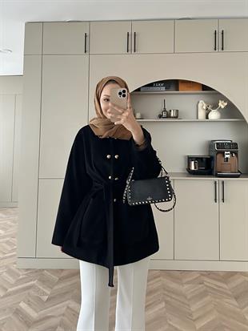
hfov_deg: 56.8
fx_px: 229
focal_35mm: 24
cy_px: 166
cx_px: 124
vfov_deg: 71.6
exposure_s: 1/47
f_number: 1.78
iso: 1000
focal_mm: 6.86
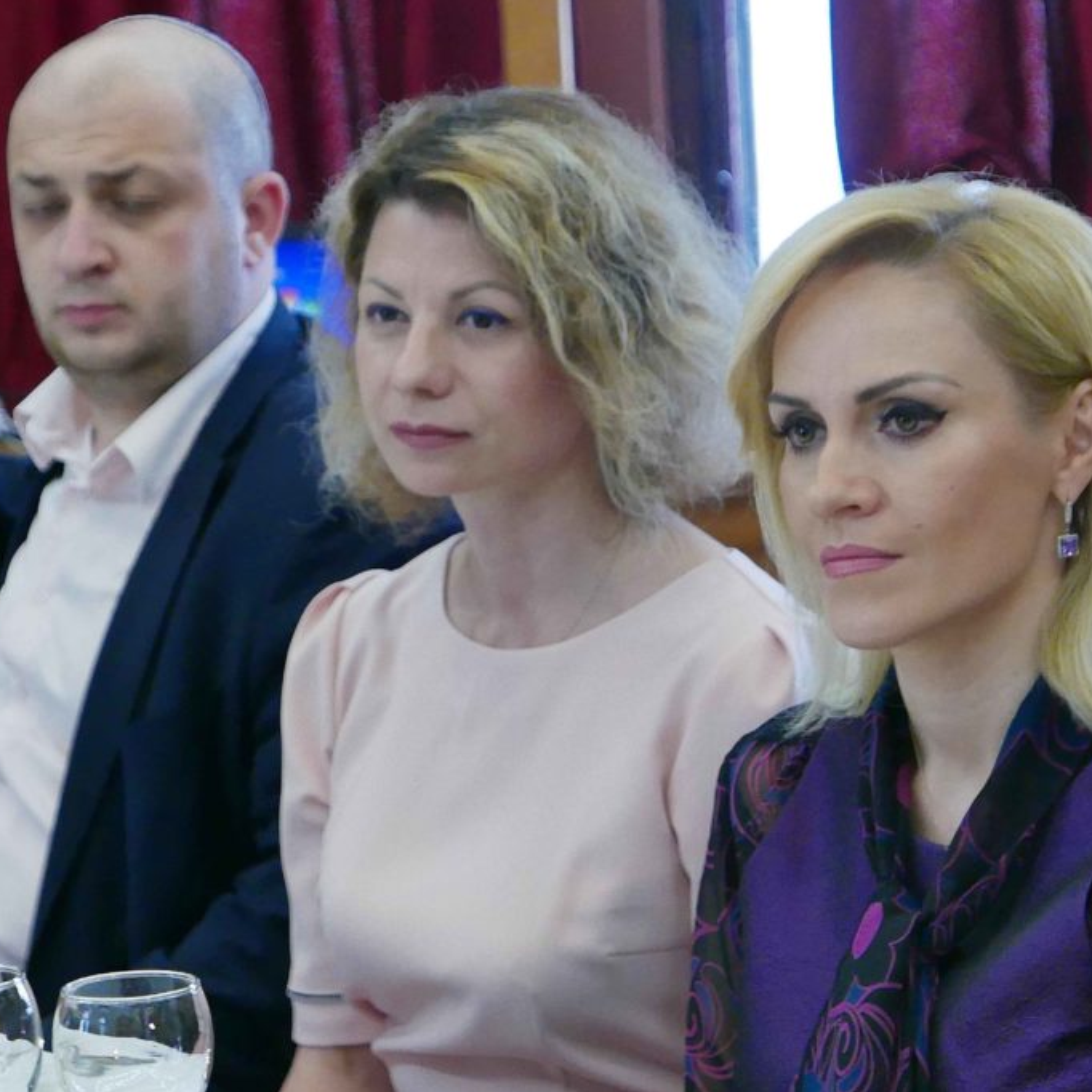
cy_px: 547
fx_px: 5925
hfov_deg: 10.5
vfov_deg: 10.5
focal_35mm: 166
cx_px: 564
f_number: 2.8
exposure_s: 1/125
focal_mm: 34
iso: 640
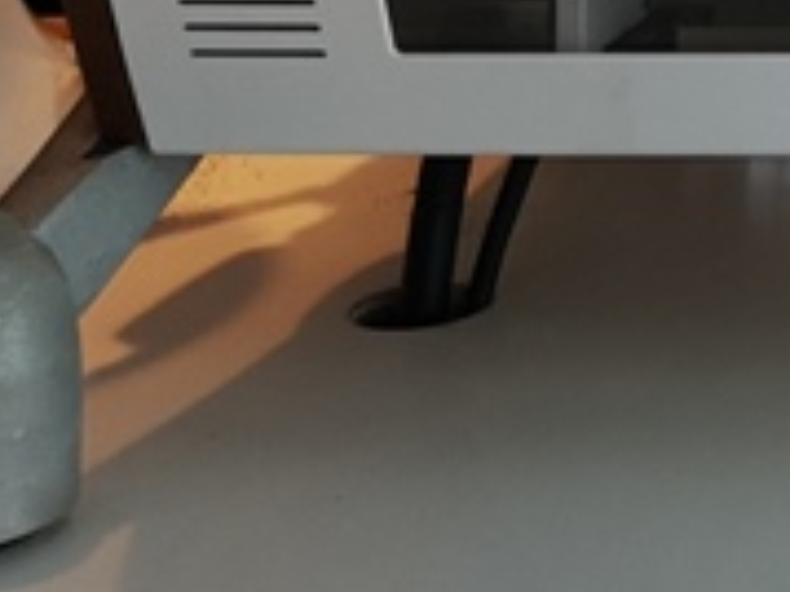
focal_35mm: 121
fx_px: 2760
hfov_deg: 14.0
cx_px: 1536
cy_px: -649
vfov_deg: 11.0
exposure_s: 1/179
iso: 50
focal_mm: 3.95
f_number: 1.8
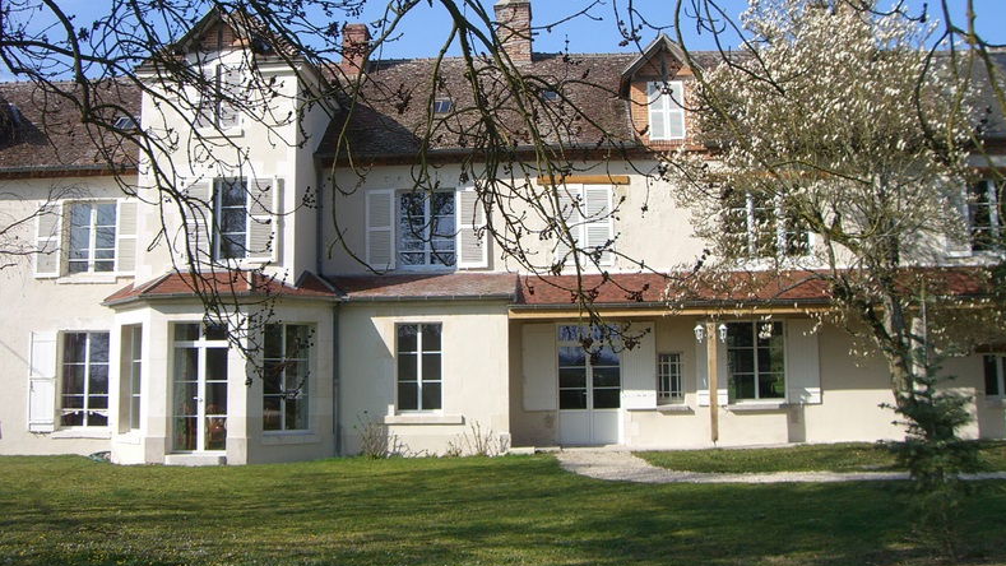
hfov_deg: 48.4
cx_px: 509
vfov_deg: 28.2
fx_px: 1120
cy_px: 199
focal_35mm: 42
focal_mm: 6.2
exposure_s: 1/500
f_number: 4.3
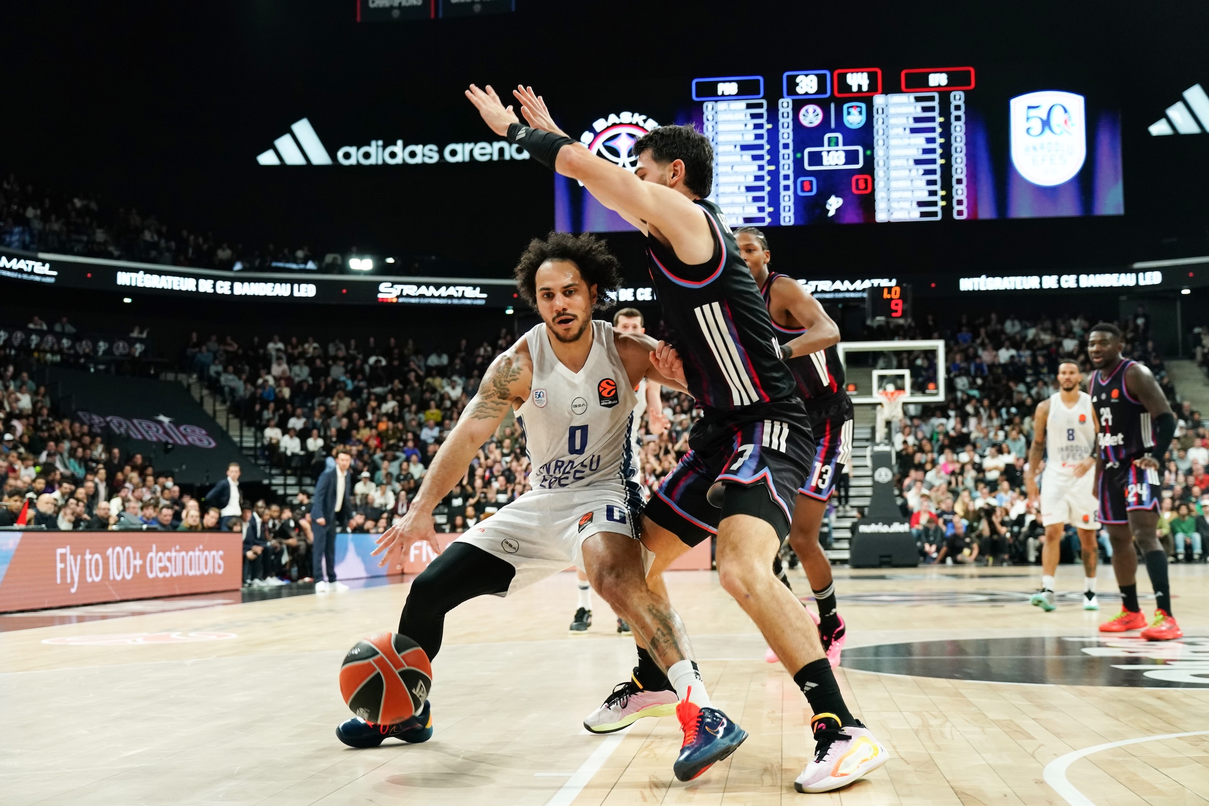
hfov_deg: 41.1
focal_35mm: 48
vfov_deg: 28.1
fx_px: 1612
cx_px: 604
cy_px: 403
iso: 4000
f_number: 4
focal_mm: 48
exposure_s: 1/800
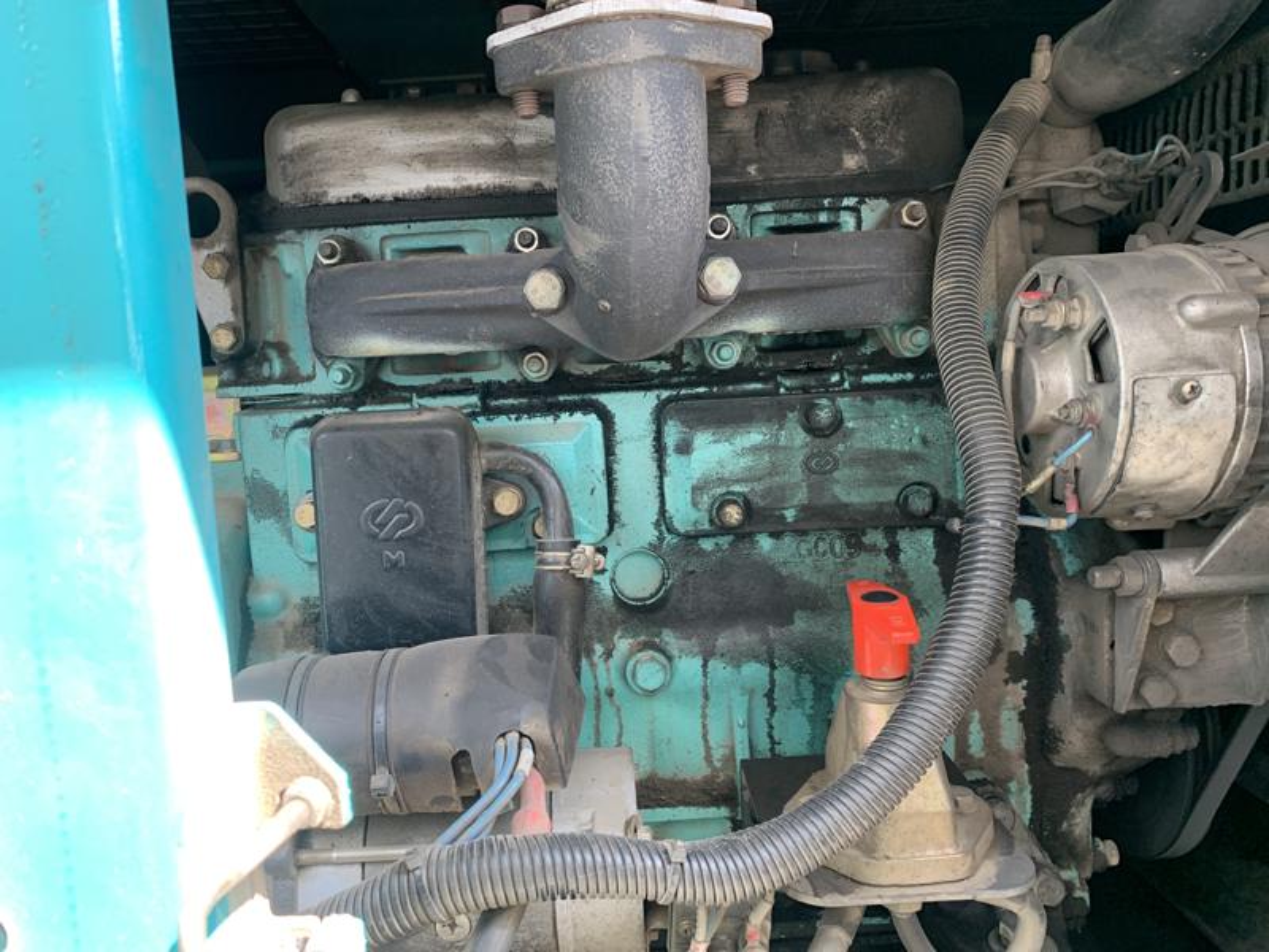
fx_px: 953
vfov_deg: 53.1
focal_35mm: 26
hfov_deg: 67.3
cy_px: 476
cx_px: 634
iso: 100
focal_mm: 4.25
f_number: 1.8
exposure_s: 1/76
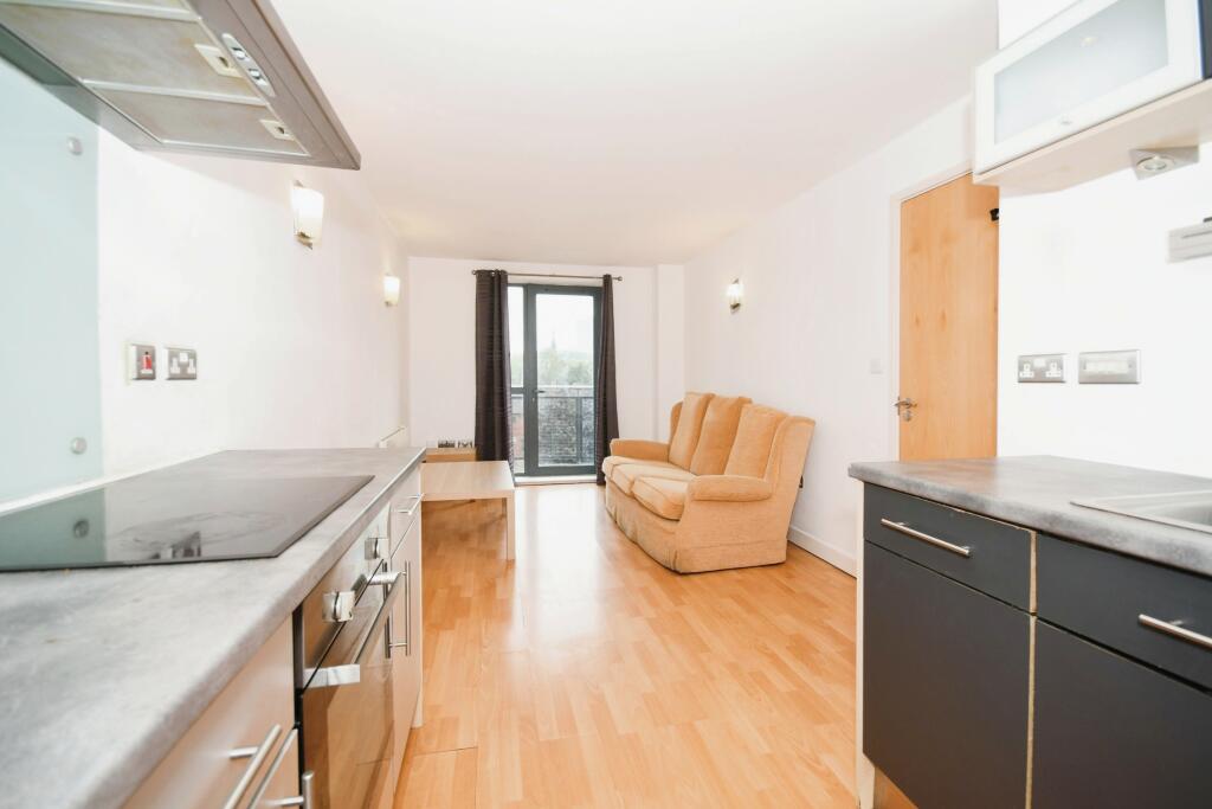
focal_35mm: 15
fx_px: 505
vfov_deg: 77.3
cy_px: 404
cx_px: 606
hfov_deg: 100.4
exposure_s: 1/60
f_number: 8
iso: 400
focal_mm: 10
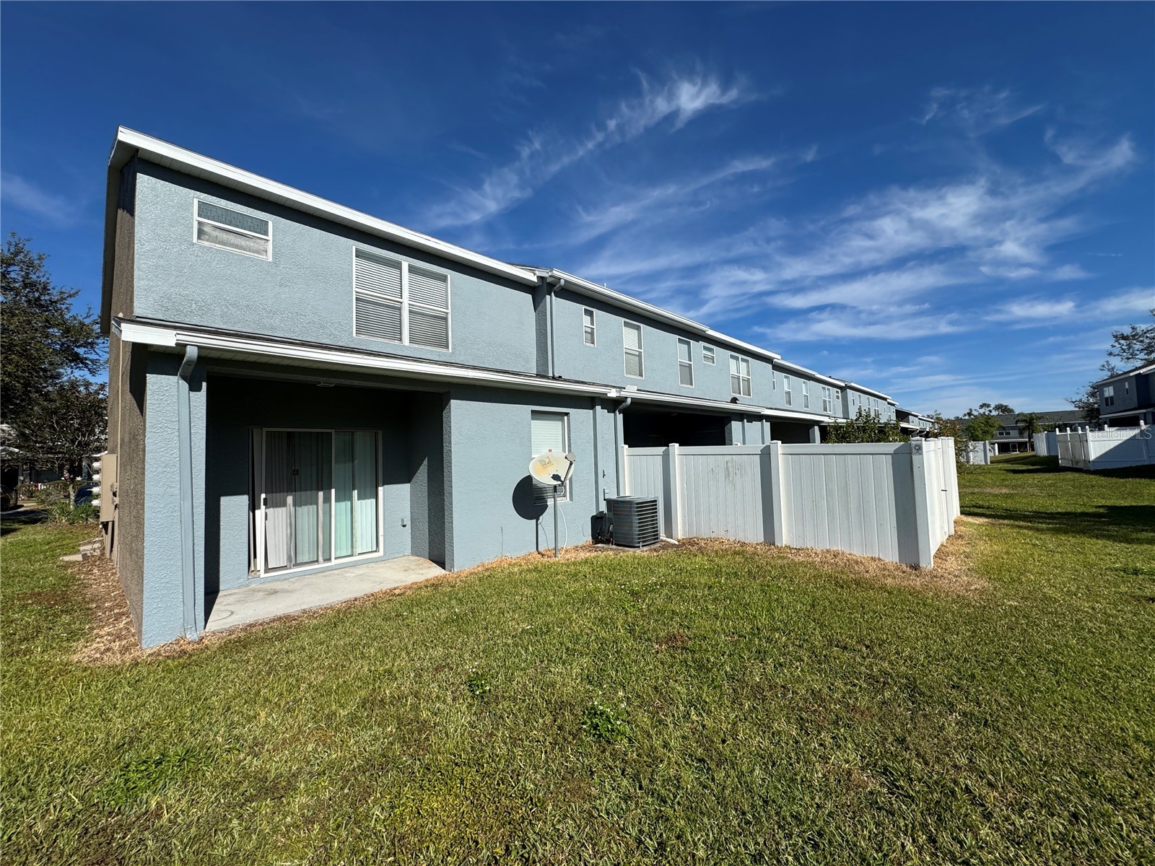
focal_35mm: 14
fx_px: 467
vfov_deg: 85.7
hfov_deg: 102.1
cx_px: 578
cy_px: 433
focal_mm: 2.22
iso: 50
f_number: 2.2
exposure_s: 1/3717
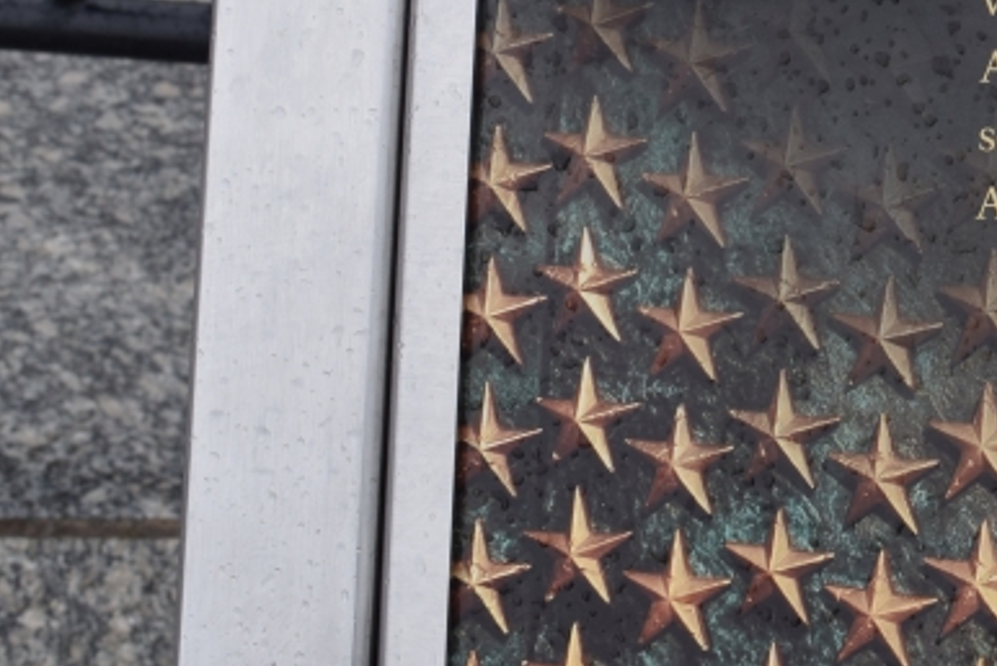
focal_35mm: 99
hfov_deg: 19.5
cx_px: 1160
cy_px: -93
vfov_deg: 13.5
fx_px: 2753
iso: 200
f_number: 8
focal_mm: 25
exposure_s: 1/250
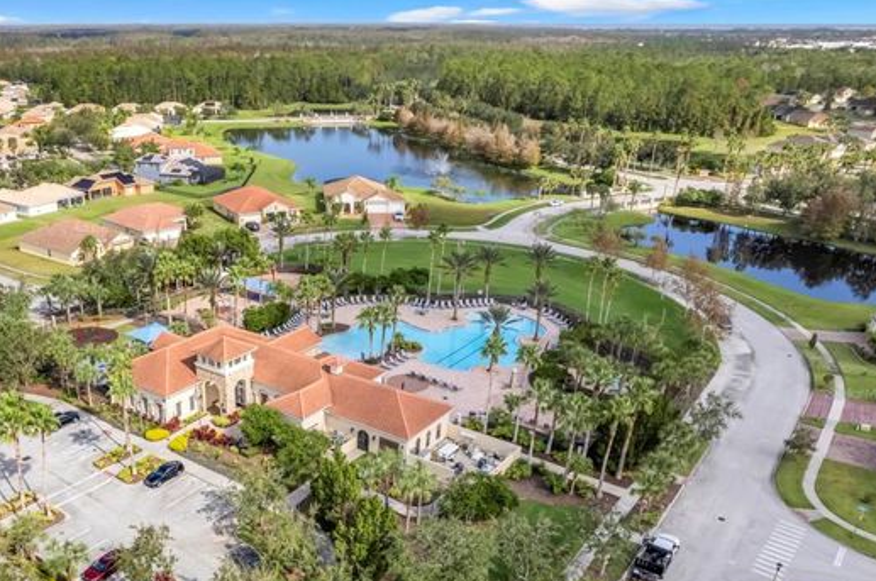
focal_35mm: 30
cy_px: 393
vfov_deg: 42.8
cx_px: 296
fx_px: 729
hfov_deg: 60.6
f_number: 2.8
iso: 110
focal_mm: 8.38
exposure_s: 1/60
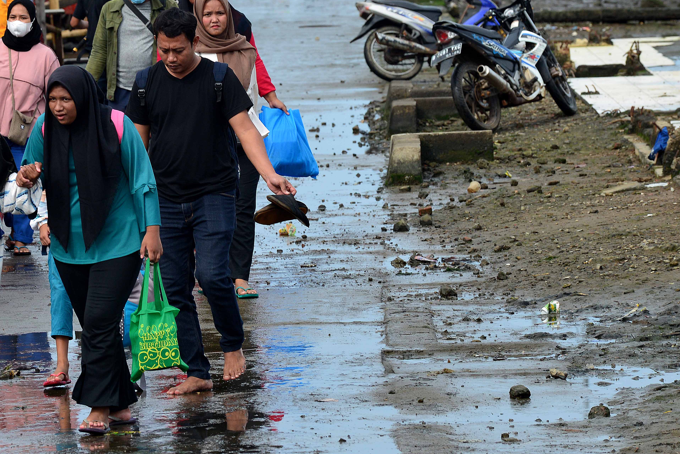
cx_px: 182
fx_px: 5933
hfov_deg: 6.6
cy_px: 116
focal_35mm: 314
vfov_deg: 4.4
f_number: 8
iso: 400
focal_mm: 200
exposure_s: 1/400
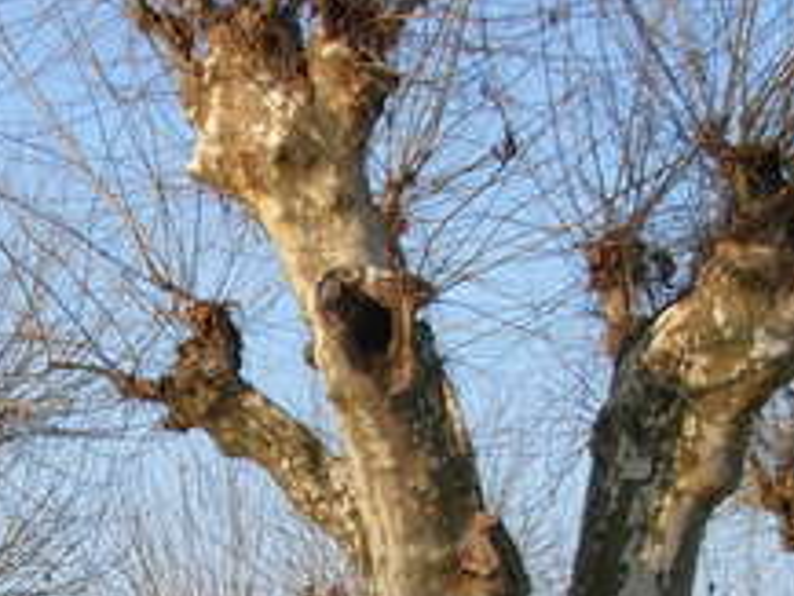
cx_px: -99
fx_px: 2410
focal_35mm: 105
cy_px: 812
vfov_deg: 13.5
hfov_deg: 18.0
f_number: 2.9
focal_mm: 6.3
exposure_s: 1/443
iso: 79
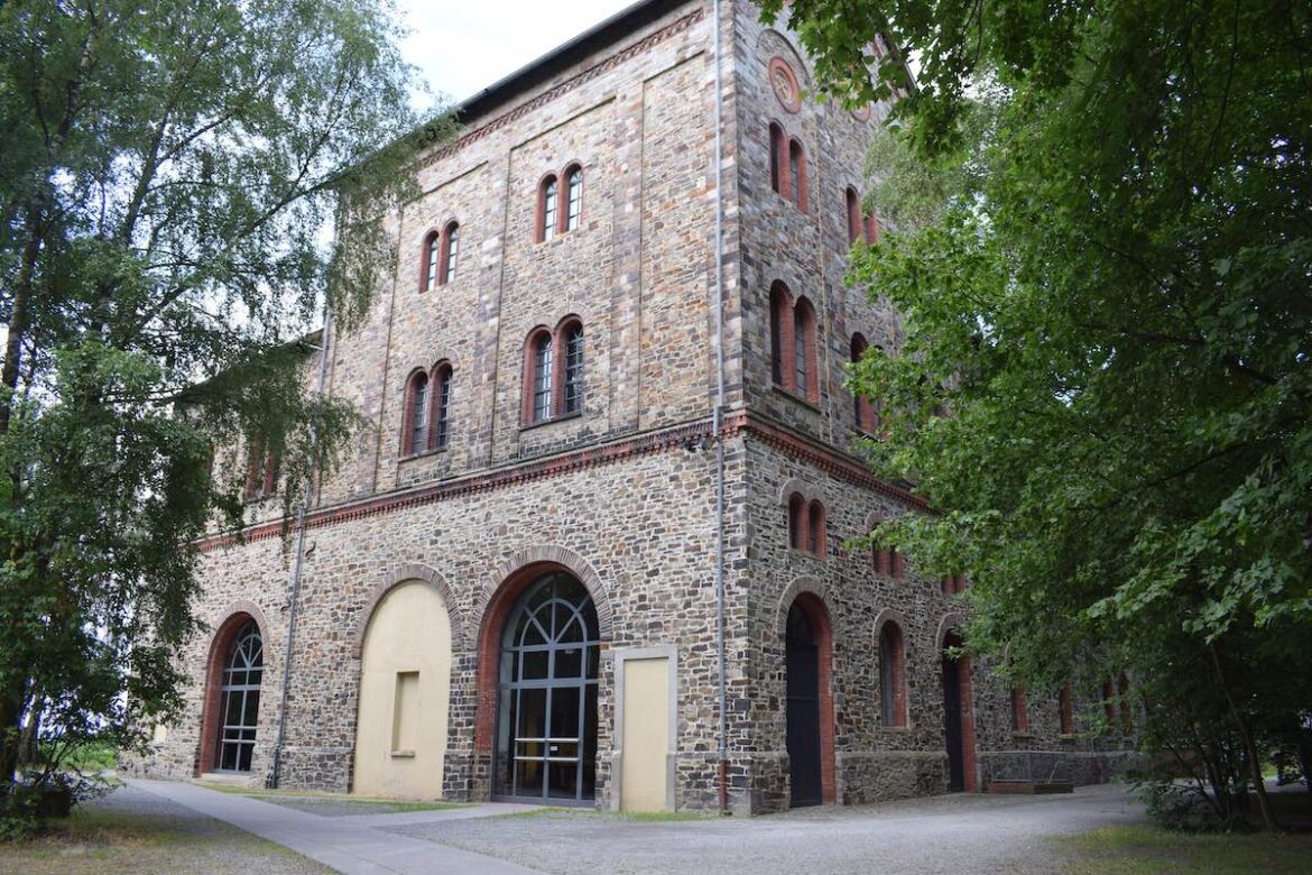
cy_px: 438
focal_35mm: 27
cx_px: 656
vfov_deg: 47.9
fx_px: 984
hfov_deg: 67.4
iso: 400
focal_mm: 18
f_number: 7.1
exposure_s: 1/200
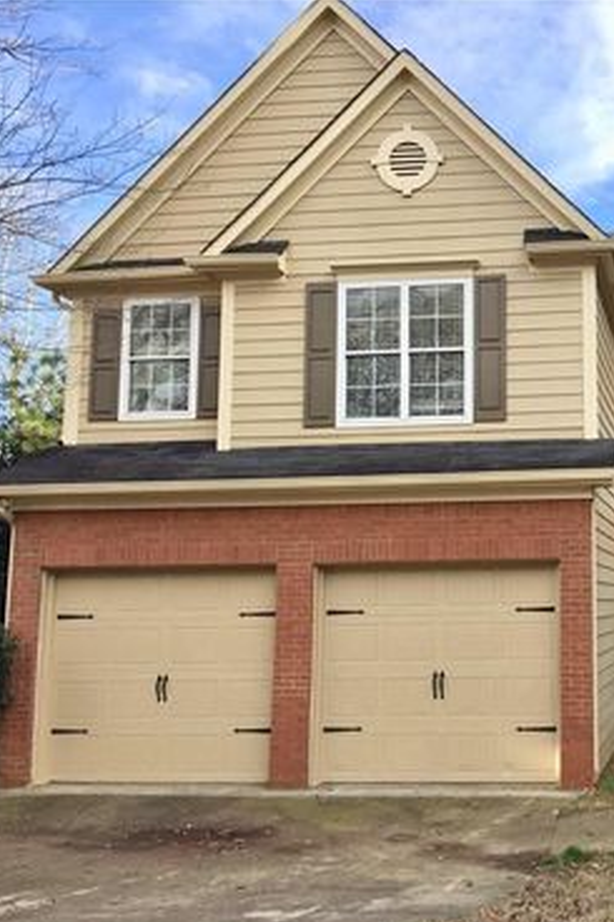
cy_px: 467
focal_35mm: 41
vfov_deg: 47.4
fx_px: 1050
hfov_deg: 31.0
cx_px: 564
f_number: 2.2
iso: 32
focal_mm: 4.15
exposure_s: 1/694
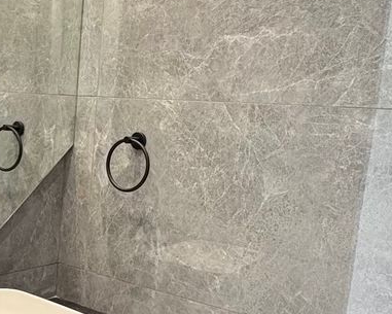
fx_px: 499
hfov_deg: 42.8
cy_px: 207
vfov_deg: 34.6
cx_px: 174
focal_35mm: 43
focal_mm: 2.22
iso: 320
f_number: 2.2
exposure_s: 1/60
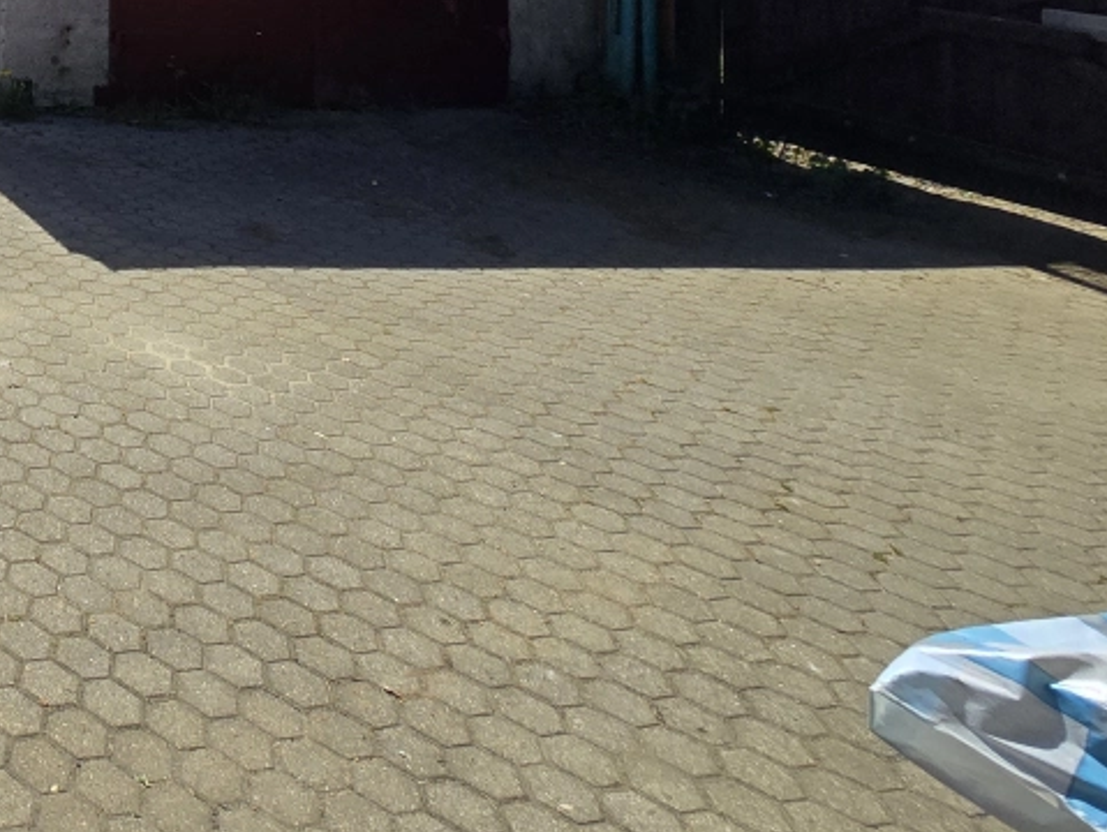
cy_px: -207
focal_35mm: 34
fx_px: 1088
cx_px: -273
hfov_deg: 37.7
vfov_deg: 32.9
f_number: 2.2
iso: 50
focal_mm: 2.2
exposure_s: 1/2921
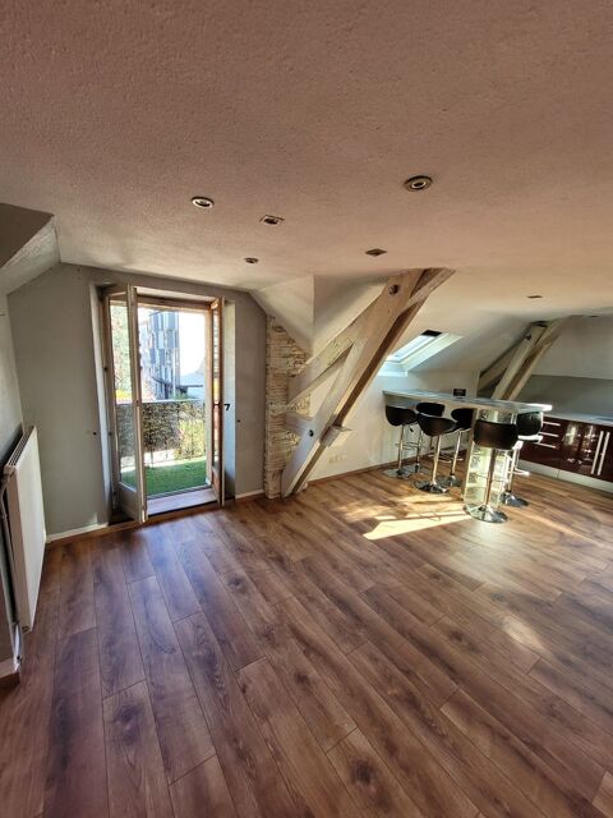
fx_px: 307
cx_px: 306
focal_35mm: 13
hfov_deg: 89.9
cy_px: 409
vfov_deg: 106.2
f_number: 2.2
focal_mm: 1.74
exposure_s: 1/50
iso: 80
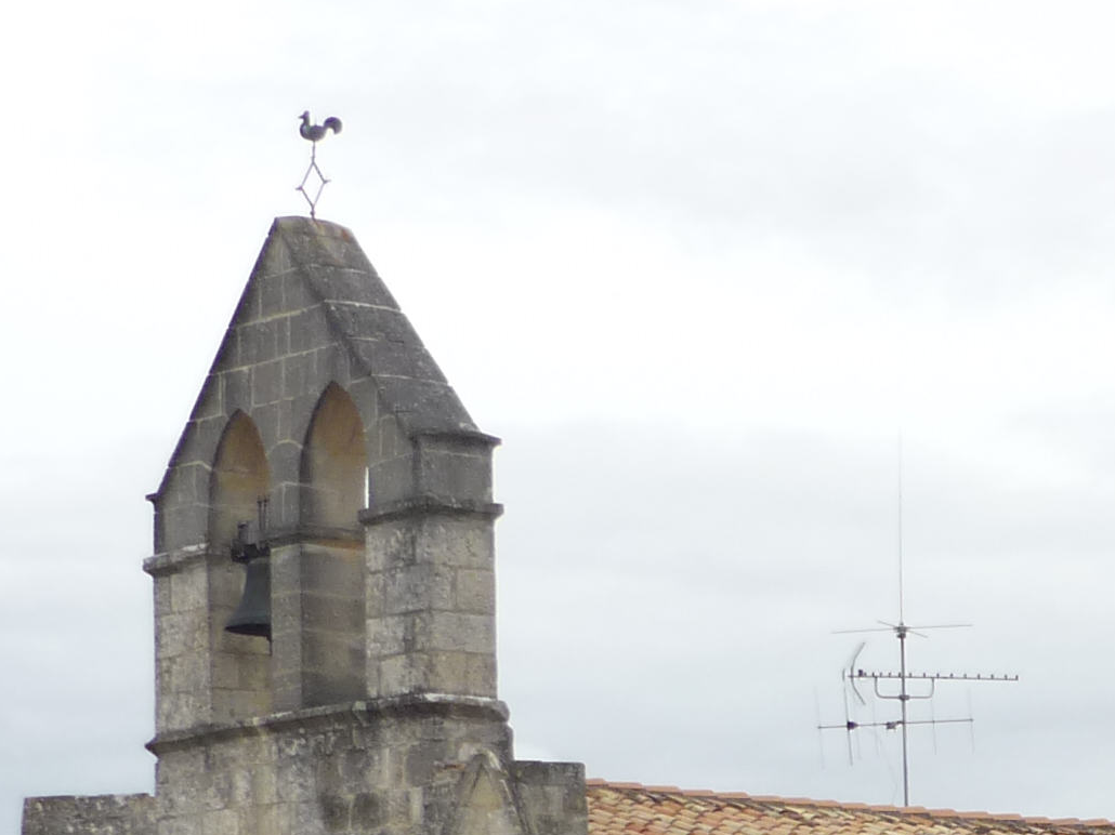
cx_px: 1261
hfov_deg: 13.0
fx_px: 4798
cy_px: 1092
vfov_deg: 9.8
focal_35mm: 149
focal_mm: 7.8
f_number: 9
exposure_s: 1/125
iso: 100
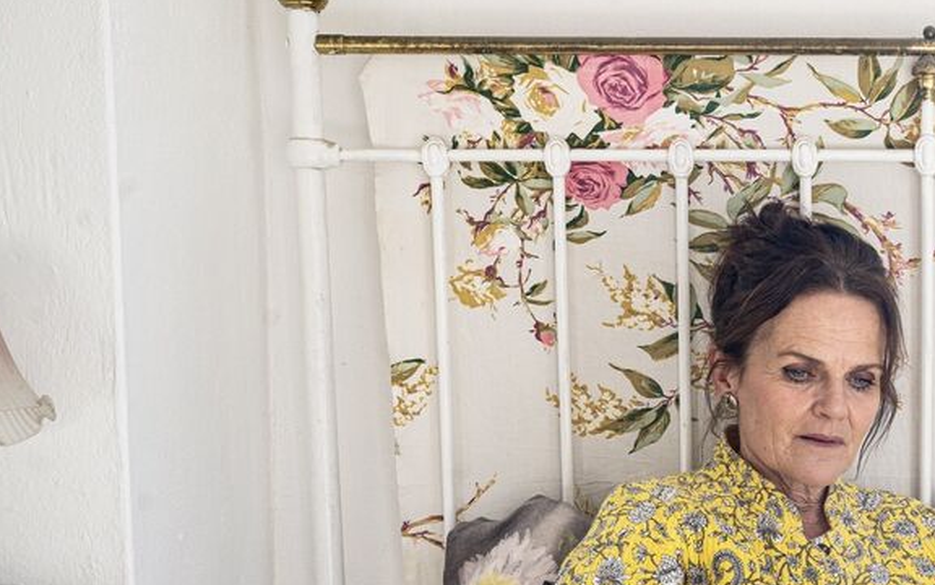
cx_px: 883
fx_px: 1760
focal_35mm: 69
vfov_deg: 18.4
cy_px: 588
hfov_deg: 28.3
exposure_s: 1/125
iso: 500
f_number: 8
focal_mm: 32.5
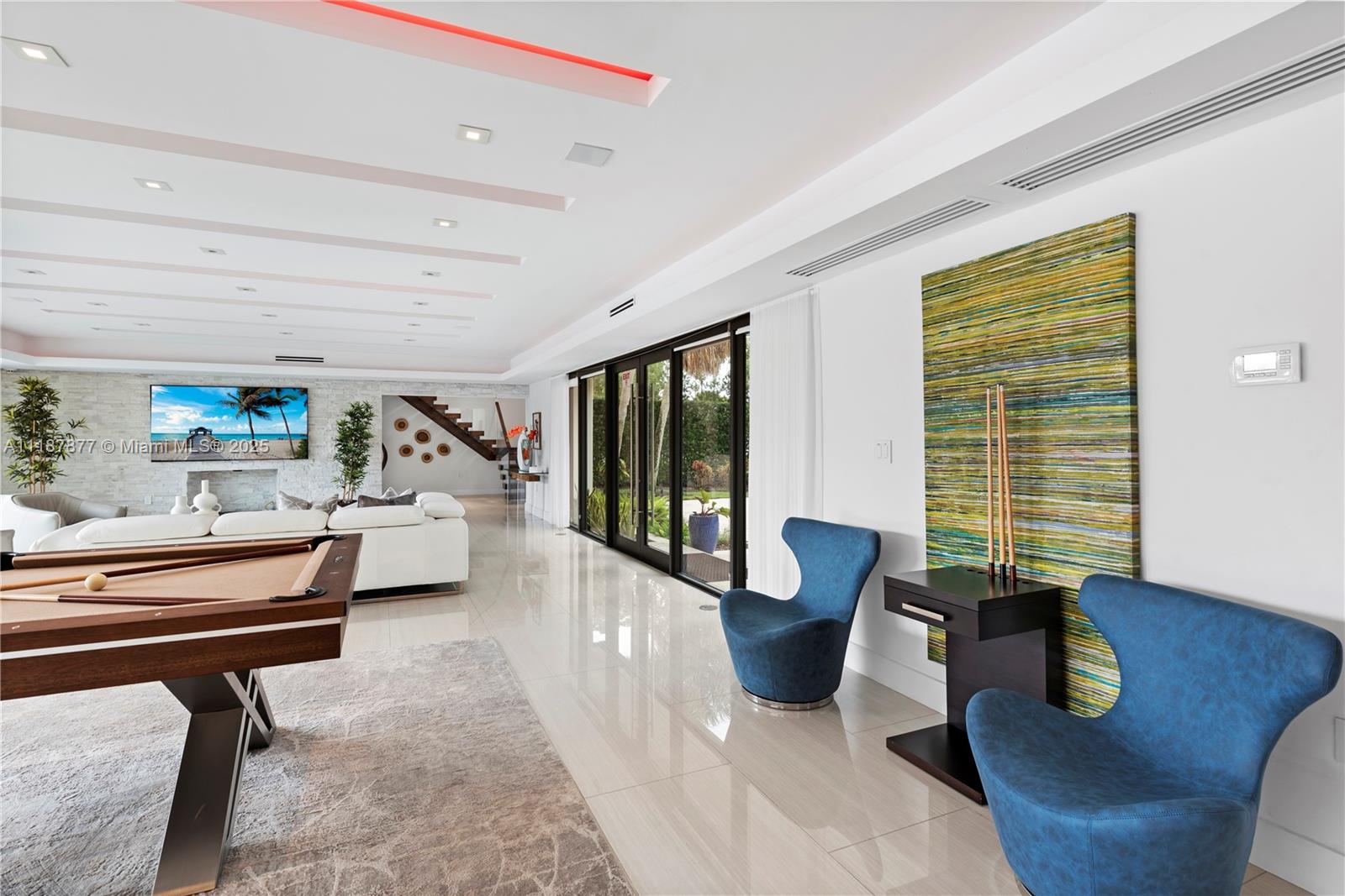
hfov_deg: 93.3
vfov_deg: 70.5
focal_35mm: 17
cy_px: 448
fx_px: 635
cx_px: 672
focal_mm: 17
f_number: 8
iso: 320
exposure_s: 1/30
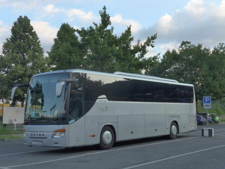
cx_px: 112
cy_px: 84
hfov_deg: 36.8
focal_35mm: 52
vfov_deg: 28.0
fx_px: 338
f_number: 3.3
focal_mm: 10.7
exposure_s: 1/250
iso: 160
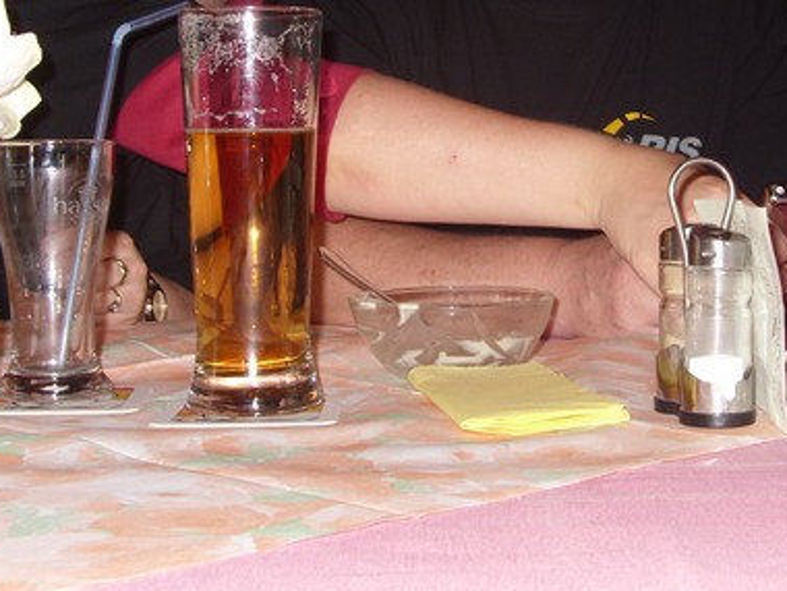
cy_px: 118
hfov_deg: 25.7
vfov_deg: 19.4
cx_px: 580
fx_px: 1705
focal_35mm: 75
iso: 50
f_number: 2.8
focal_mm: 6.3
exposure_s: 1/30
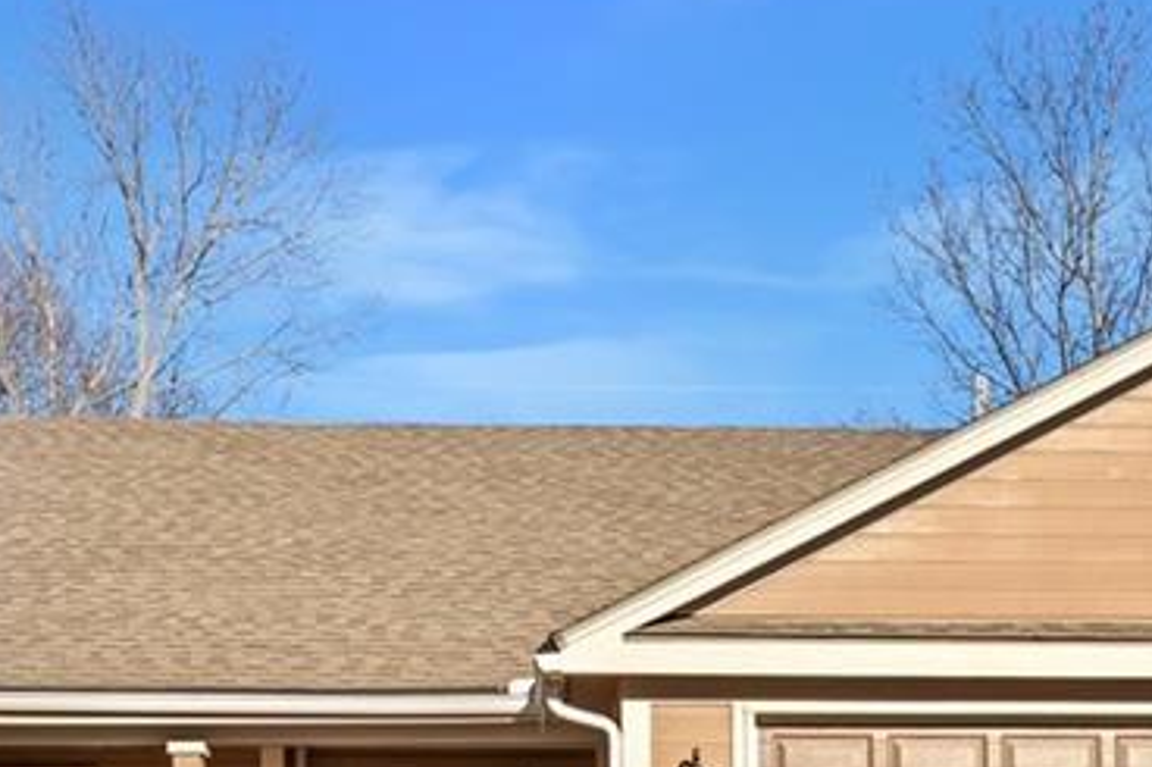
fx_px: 2047
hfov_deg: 31.4
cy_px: 975
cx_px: 667
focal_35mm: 64
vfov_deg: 19.7
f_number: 8
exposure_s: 1/80
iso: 100
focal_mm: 23
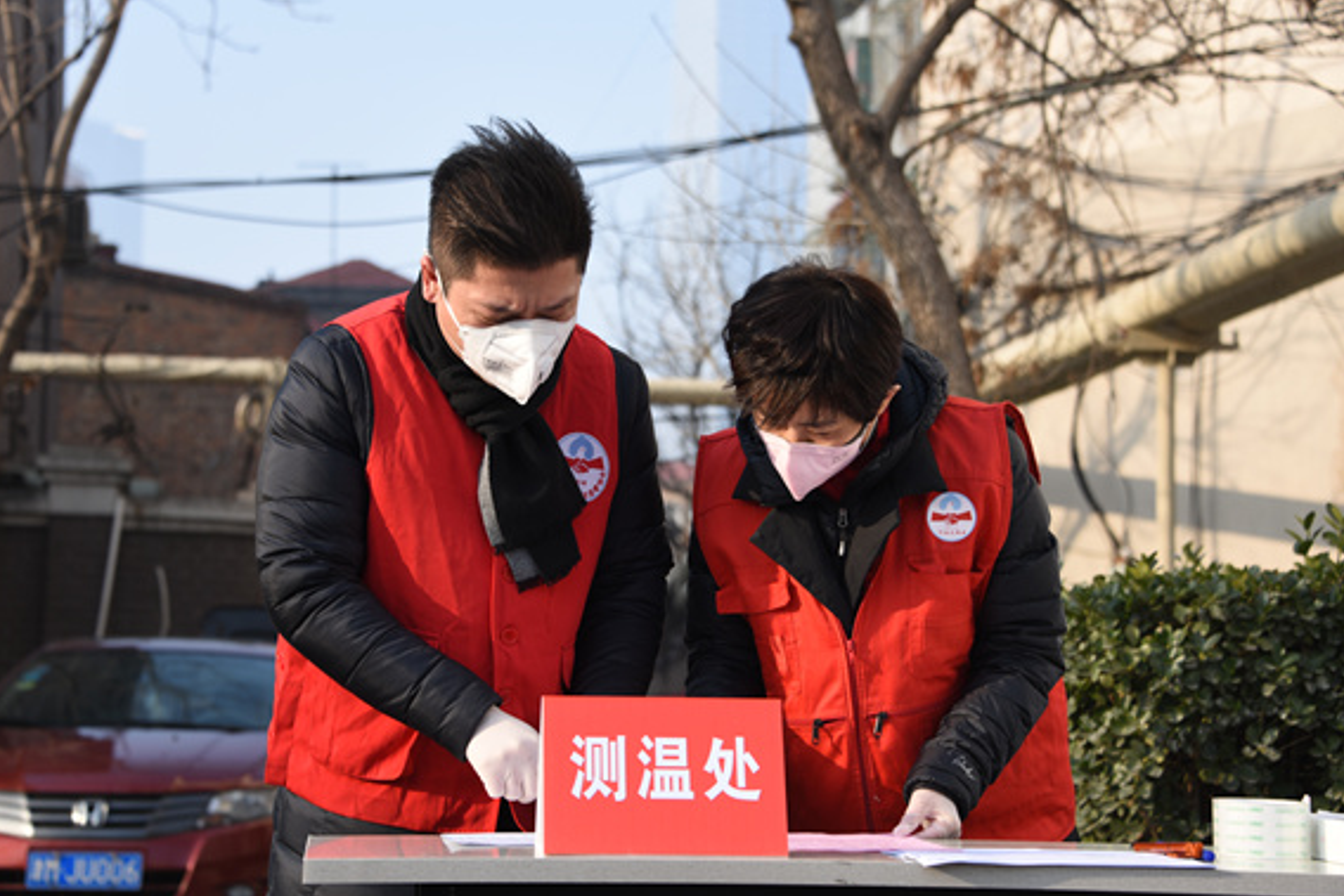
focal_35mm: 76
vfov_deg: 18.0
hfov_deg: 26.6
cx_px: 642
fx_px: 2838
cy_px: 465
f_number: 5.6
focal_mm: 70
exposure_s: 1/125
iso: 64
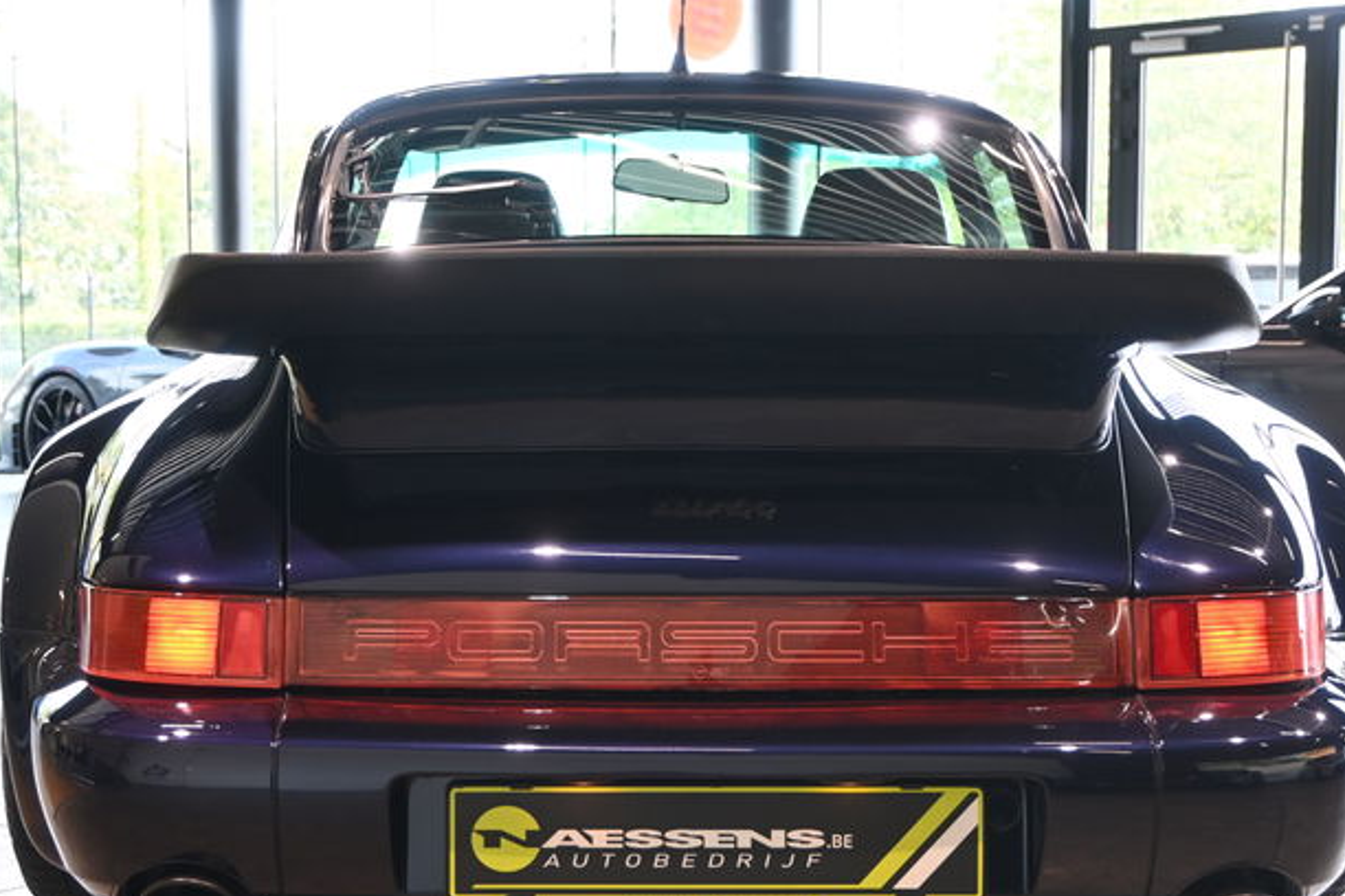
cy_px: 542
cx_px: 657
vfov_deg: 22.8
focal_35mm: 59
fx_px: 2216
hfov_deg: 33.8
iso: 280
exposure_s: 1/50
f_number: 5
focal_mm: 31.5
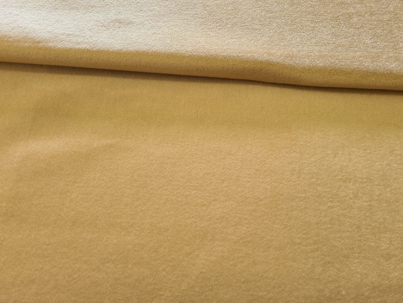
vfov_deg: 53.1
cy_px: 152
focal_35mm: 26
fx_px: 303
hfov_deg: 67.3
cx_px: 202
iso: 50
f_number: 1.8
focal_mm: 5.4
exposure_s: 1/168
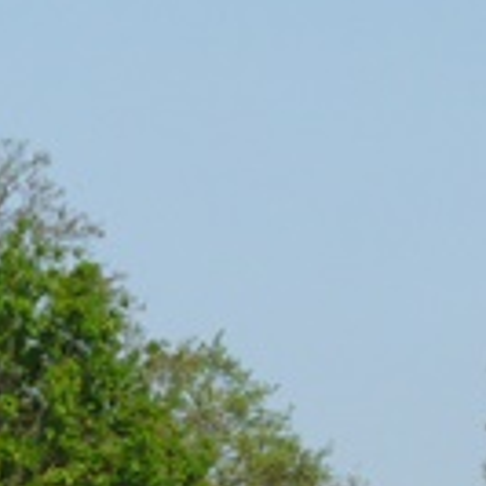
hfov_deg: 3.9
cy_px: 870
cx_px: 91
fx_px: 7148
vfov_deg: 3.9
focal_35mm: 450
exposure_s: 1/500
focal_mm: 33
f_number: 13
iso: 400
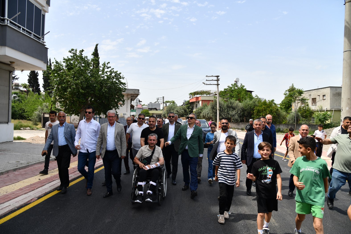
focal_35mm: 24
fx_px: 234
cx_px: 176
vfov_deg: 53.1
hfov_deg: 73.7
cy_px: 117
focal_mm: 24
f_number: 6.3
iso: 250
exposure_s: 1/640
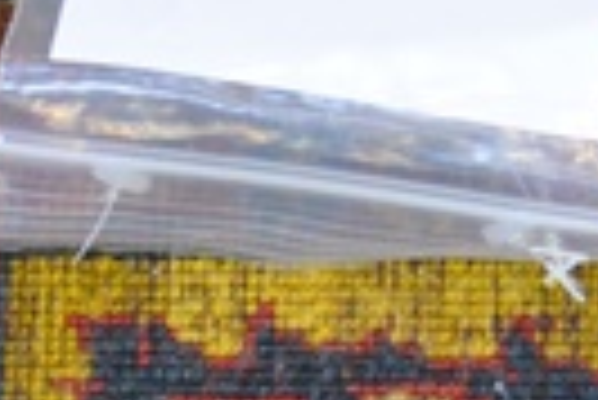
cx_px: -121
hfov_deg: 7.8
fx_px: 4373
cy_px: 791
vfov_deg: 5.1
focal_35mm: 263
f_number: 4.2
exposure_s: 1/50
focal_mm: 26
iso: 800
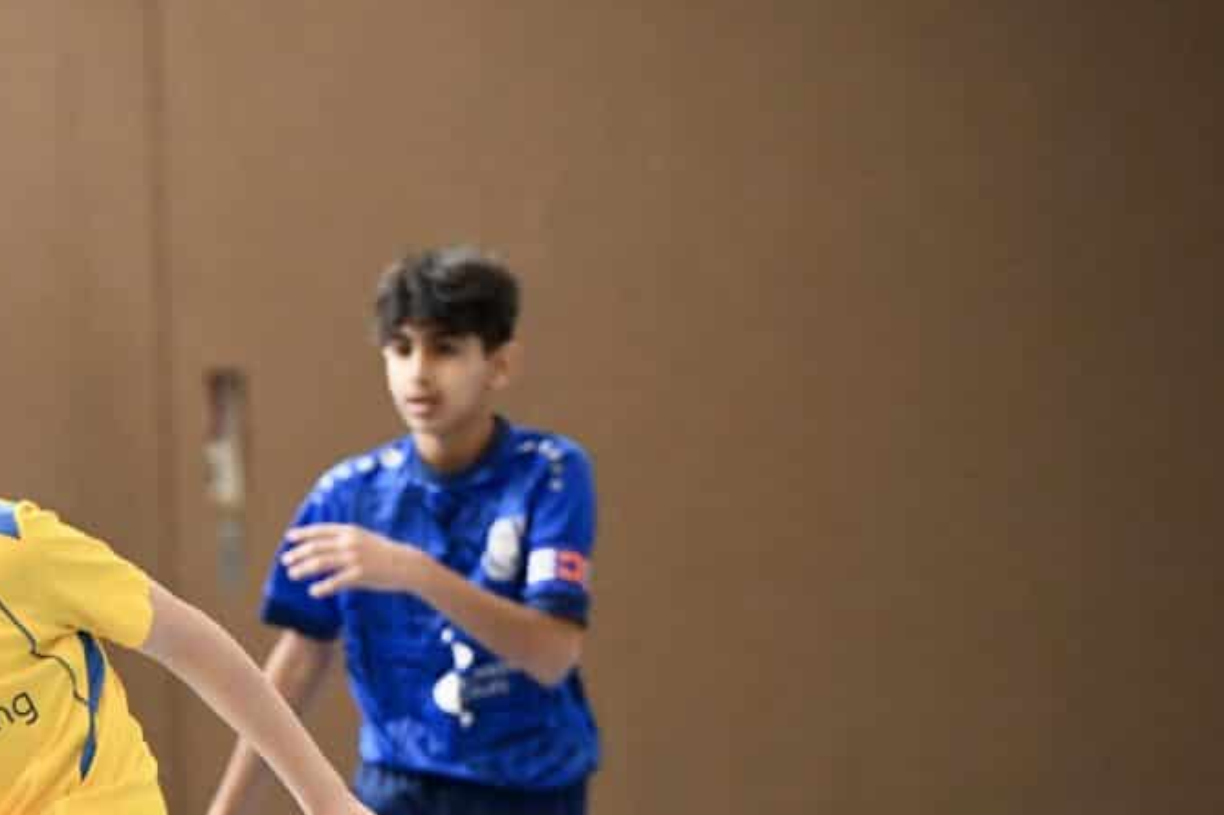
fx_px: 12508
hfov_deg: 5.6
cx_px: 40
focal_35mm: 368
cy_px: 1157
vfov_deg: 3.7
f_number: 2.8
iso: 5000
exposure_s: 1/1250
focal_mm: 120
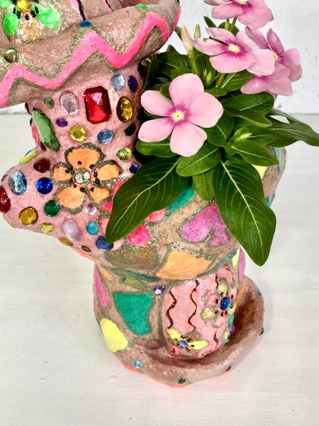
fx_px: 516
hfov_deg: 34.4
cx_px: 153
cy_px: 153
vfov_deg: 44.3
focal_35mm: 42
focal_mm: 3.99
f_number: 1.8
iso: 32
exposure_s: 1/100
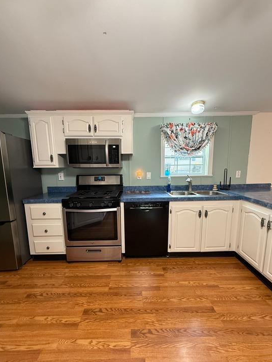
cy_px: 190
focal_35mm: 15
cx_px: 135
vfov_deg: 98.1
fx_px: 157
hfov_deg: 81.8
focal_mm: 2.22
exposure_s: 1/60
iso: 400
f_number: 2.2
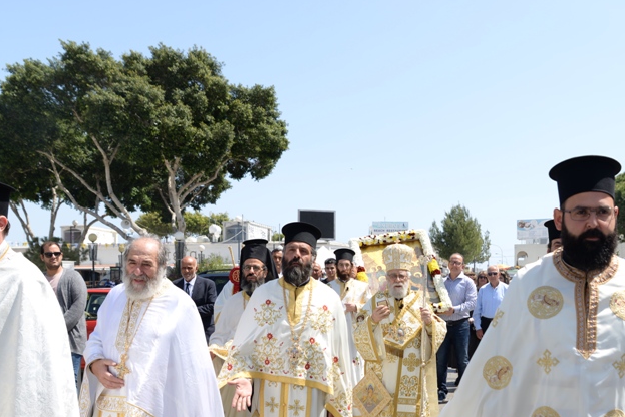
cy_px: 316
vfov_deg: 35.1
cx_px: 400
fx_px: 643
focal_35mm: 37
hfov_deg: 51.2
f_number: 6.3
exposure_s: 1/400
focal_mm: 24
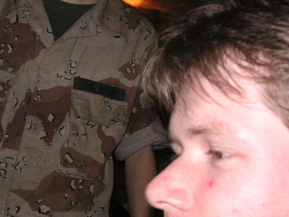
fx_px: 501
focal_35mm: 60
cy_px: 123
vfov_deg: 24.4
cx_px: 103
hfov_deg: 32.0
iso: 160
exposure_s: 1/45
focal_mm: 6.1
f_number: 2.8
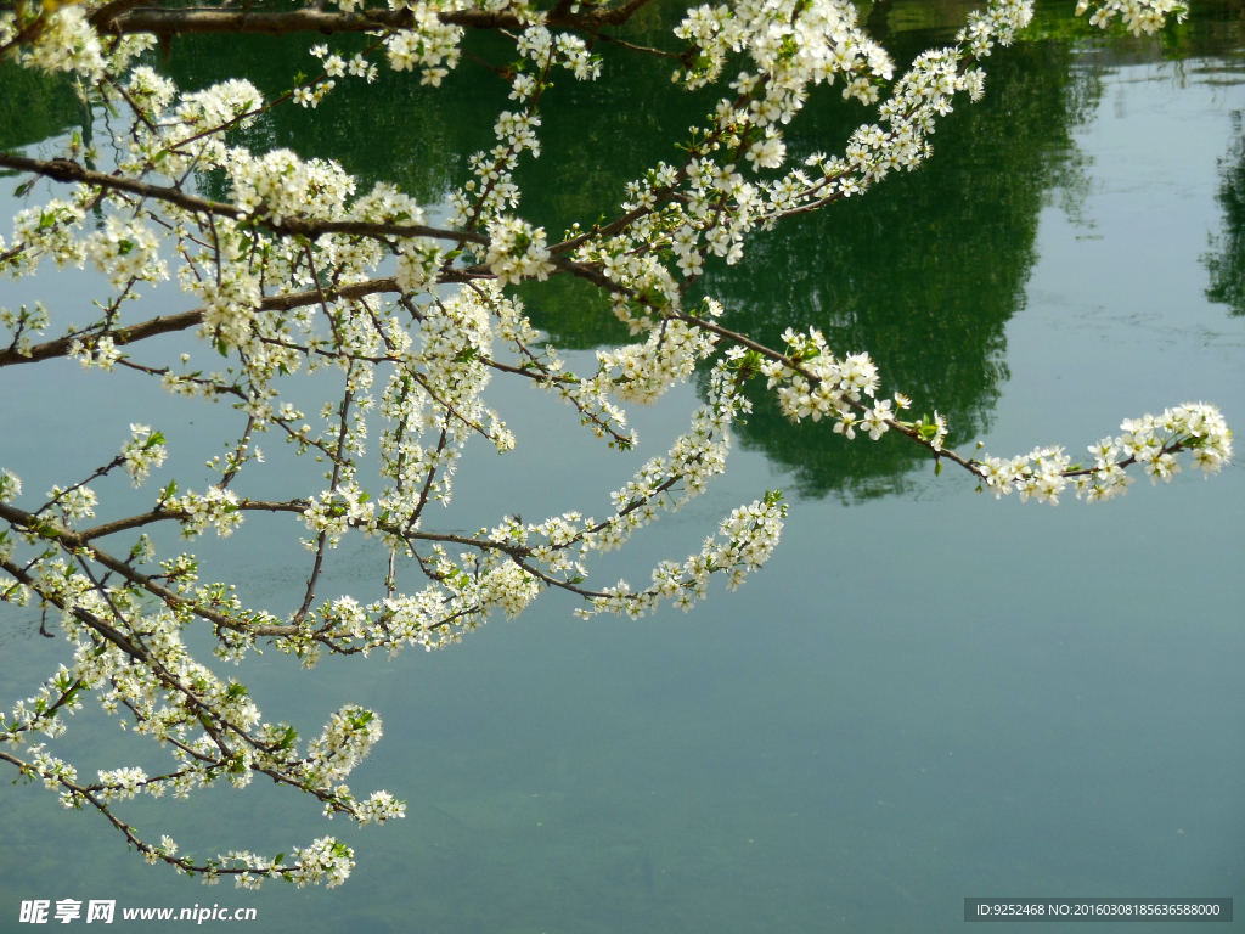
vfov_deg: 13.3
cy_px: 467
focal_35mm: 111
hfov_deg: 17.7
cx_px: 622
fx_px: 3992
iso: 125
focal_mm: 19.7
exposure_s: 1/640
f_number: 4.8
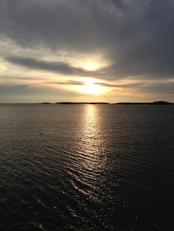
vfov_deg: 55.4
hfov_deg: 42.9
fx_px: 221
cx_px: 87
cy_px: 116
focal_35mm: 33
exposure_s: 1/1106
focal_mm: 4.13
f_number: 2.4
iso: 50
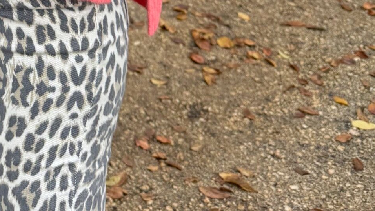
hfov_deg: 28.6
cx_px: 16
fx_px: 696
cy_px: -264
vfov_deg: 13.5
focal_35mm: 70
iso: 64
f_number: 1.78
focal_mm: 6.76
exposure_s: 1/284
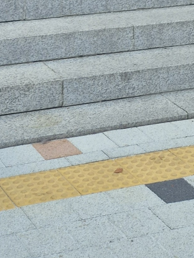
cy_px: -343
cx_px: 54
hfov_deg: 13.2
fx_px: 837
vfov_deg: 13.4
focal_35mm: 112
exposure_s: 1/764
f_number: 1.8
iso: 25
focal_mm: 5.4
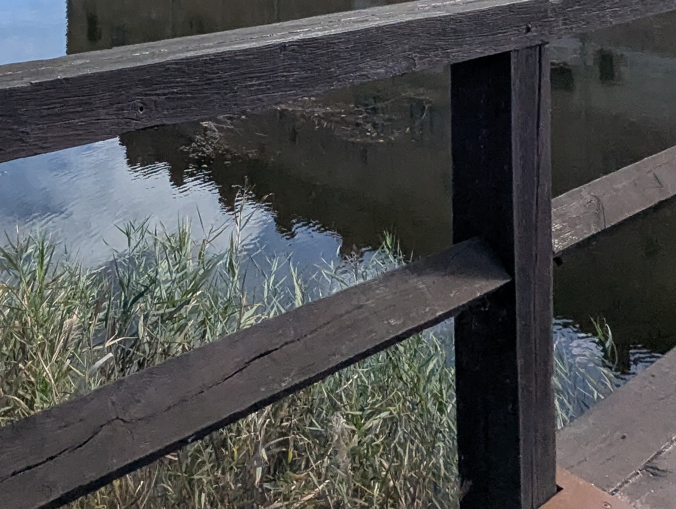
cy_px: -189
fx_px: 958
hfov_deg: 38.0
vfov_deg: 24.9
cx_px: 178
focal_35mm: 49
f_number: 2.2
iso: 44
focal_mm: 2.35
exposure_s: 1/3003
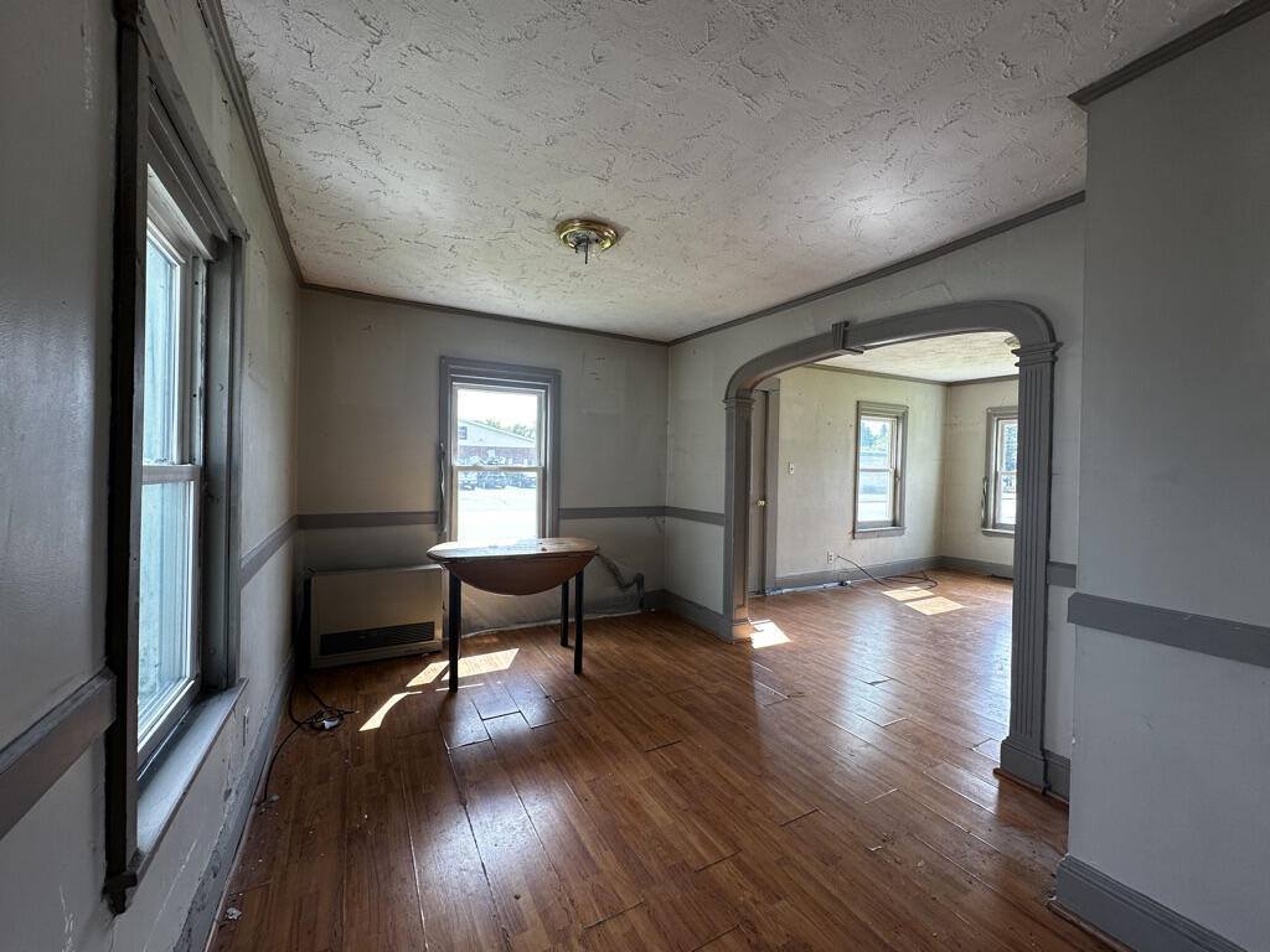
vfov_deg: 85.7
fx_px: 514
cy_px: 476
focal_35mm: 14
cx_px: 635
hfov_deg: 102.1
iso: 50
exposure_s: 1/99
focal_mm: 2.22
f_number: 2.2
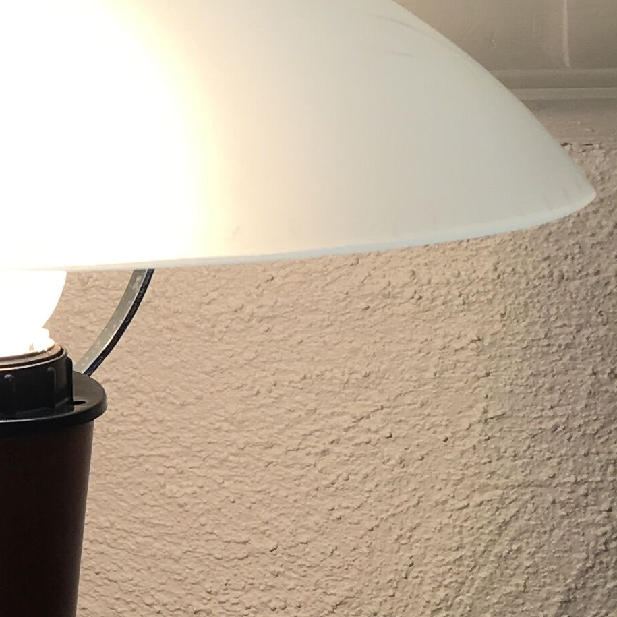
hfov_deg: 14.1
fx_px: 2279
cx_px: -396
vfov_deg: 15.4
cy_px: 413
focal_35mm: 113
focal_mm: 4.15
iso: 25
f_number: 2.2
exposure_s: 1/119
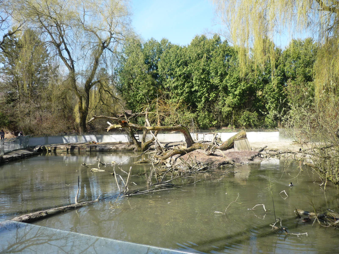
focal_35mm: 33
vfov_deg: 42.9
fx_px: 323
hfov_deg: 55.4
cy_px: 127
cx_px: 170
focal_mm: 5.5
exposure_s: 1/500
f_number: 2.8
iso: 100
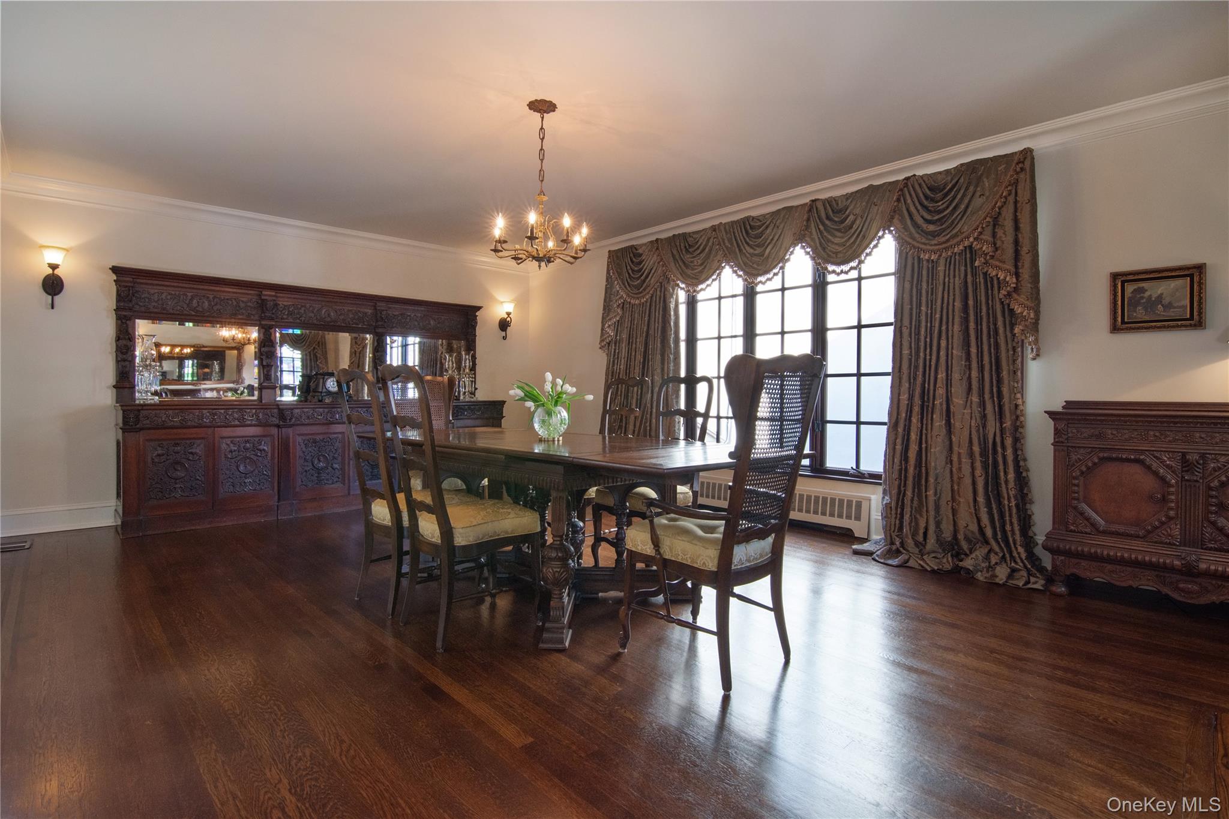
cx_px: 614
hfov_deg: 95.0
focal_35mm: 16
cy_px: 410
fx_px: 563
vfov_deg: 72.0
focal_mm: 11
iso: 640
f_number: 8
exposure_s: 1/25
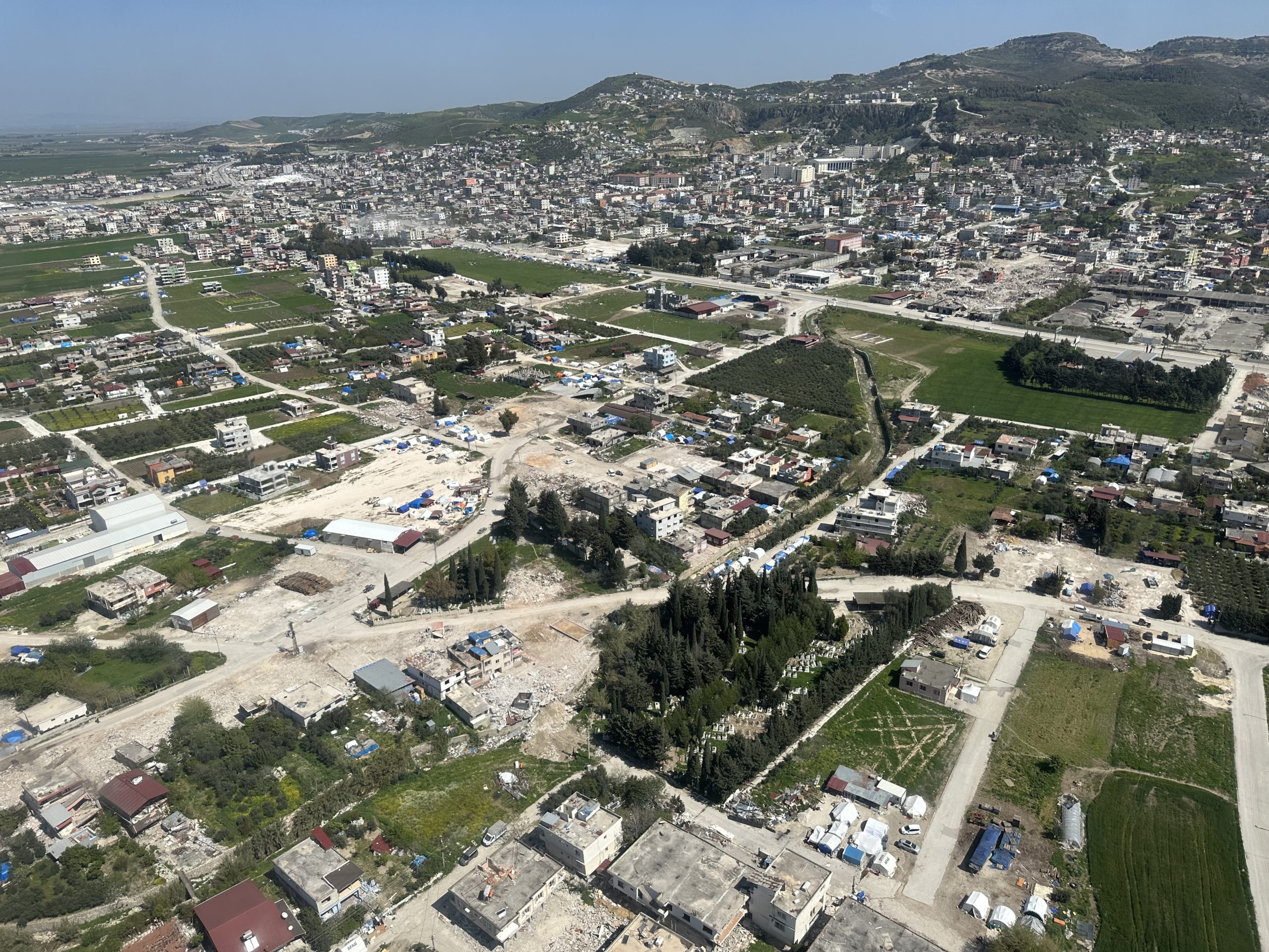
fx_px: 880
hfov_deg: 71.6
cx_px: 634
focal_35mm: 24
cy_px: 476
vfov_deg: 56.8
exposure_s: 1/6211
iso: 80
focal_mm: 6.86
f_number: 1.78
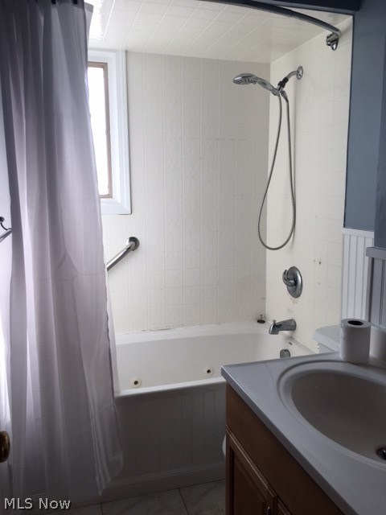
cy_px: 258
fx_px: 431
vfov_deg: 61.7
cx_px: 193
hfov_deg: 48.2
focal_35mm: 29
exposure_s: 1/120
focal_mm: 4.15
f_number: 2.2
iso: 25
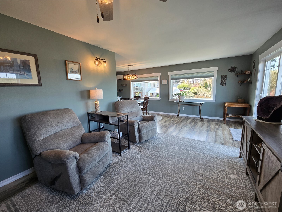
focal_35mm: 13
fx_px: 106
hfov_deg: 106.2
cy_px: 106
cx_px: 141
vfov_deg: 89.9
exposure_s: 1/60
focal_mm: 2.2
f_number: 2.2
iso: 50
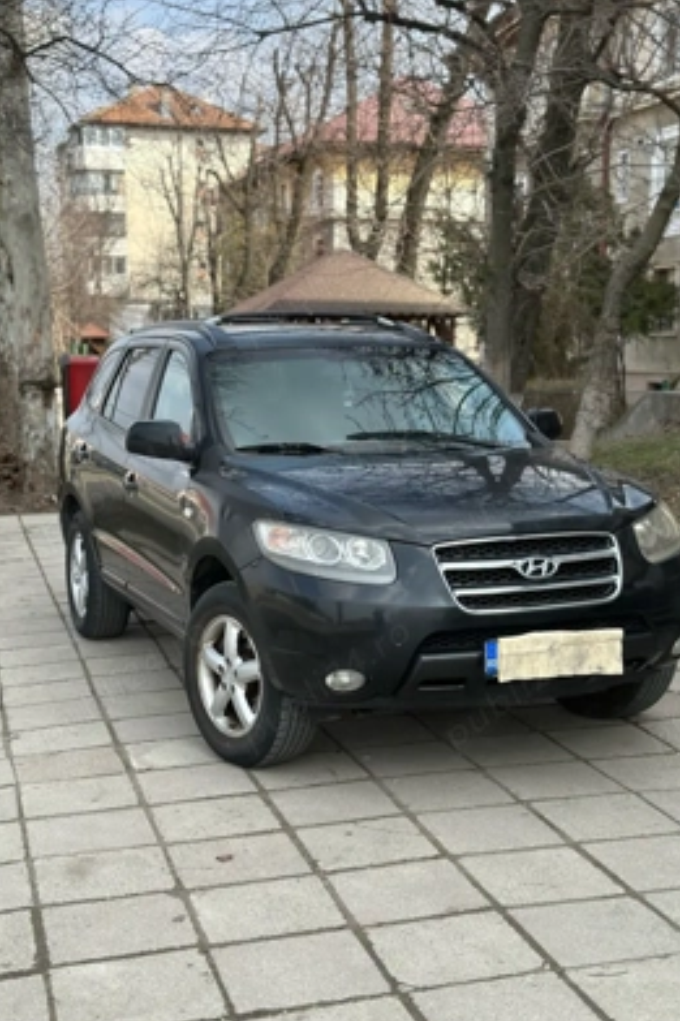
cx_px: 378
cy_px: 513
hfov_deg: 26.4
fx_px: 1446
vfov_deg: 38.9
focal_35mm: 51
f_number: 1.78
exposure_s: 1/1783
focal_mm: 6.86
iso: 80
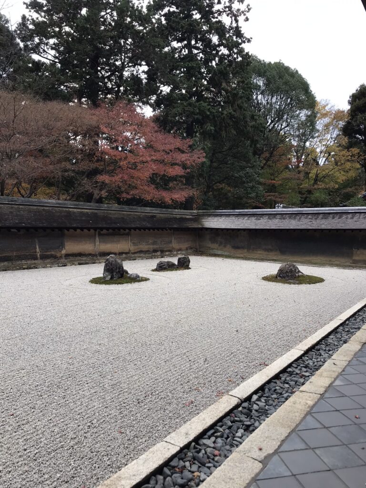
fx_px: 395
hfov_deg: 49.7
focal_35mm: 28
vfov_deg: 63.4
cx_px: 183
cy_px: 244
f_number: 1.8
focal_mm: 3.99
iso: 25
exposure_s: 1/120
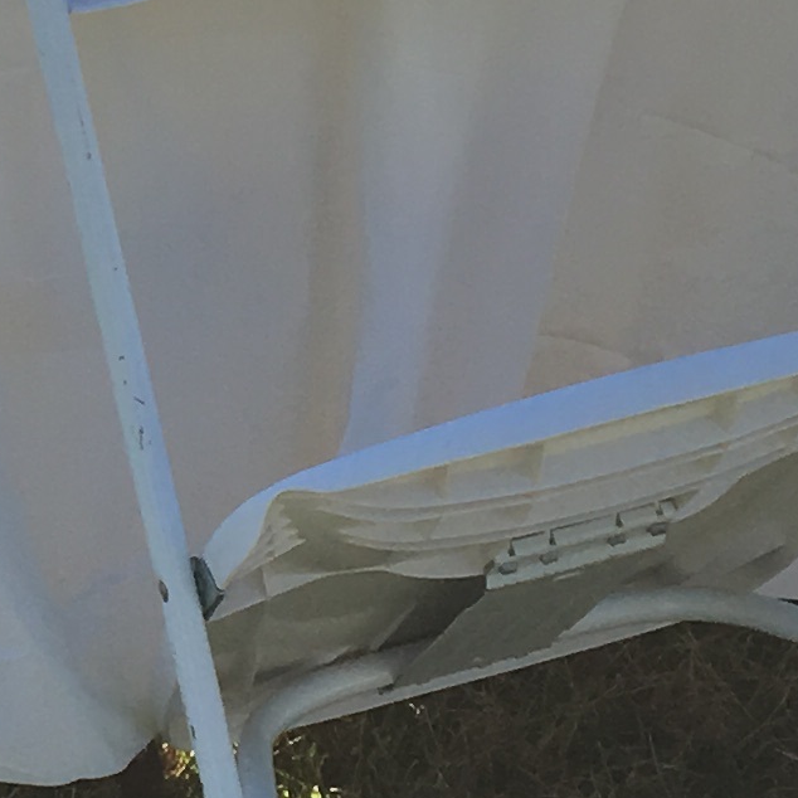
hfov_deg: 10.5
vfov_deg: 10.6
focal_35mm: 163
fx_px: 4251
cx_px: -170
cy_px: -81
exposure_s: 1/625
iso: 25
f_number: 2.2
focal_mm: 4.15
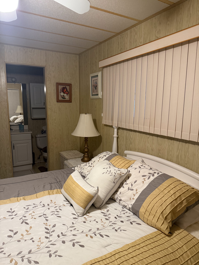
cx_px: 100
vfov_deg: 71.6
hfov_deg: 56.8
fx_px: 184
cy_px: 132
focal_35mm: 24
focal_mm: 6.76
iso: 320
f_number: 1.78
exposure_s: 1/60
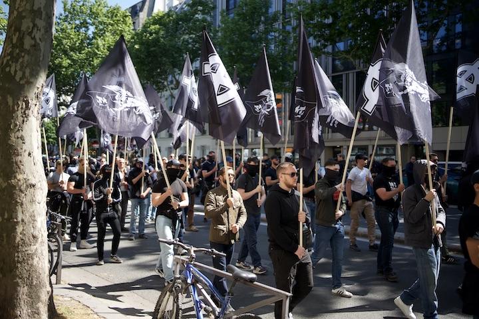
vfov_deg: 37.9
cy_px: 160
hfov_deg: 54.4
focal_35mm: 35
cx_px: 240
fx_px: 466
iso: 800
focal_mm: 35
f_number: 1.8
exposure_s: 1/8000
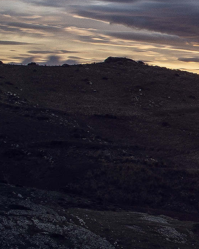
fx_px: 862
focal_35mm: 117
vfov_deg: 16.4
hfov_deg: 11.8
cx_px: 399
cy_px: 117
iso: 100
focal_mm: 24.38
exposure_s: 30
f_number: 11
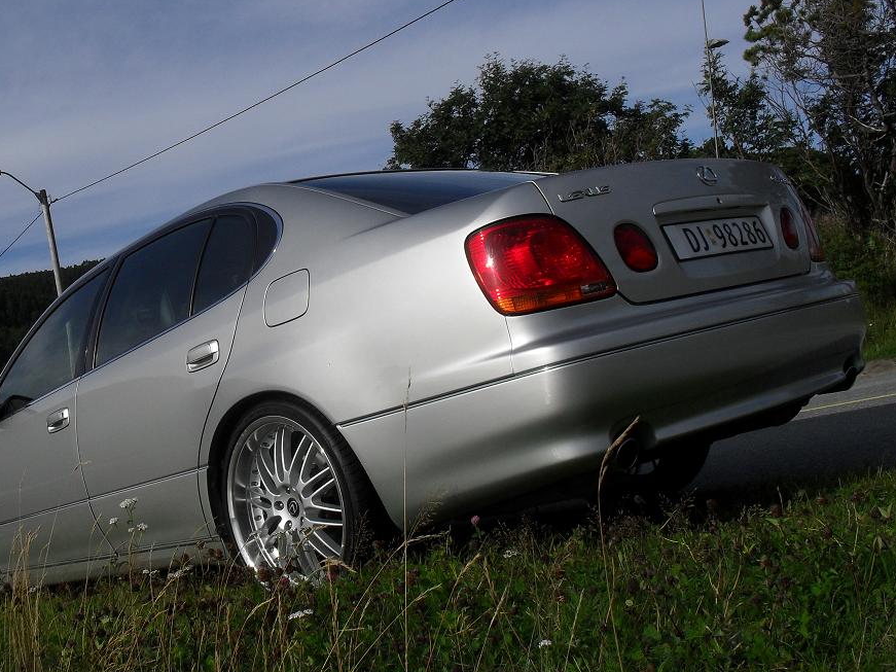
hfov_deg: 42.7
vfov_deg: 32.9
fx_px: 1139
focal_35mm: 44
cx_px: 346
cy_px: 312
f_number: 8.4
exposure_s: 1/500
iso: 100
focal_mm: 6.3
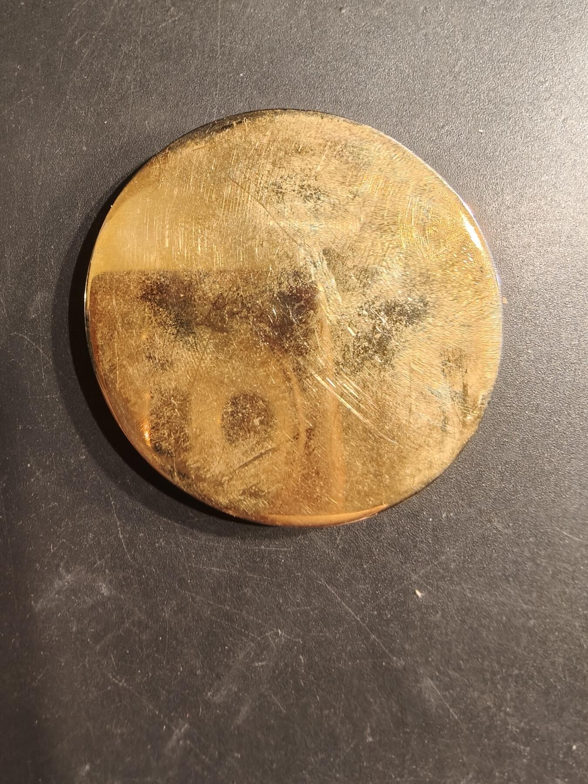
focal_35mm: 23
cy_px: 392
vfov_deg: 73.9
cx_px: 294
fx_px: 521
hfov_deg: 58.9
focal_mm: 2.32
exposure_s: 1/50
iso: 160
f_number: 2
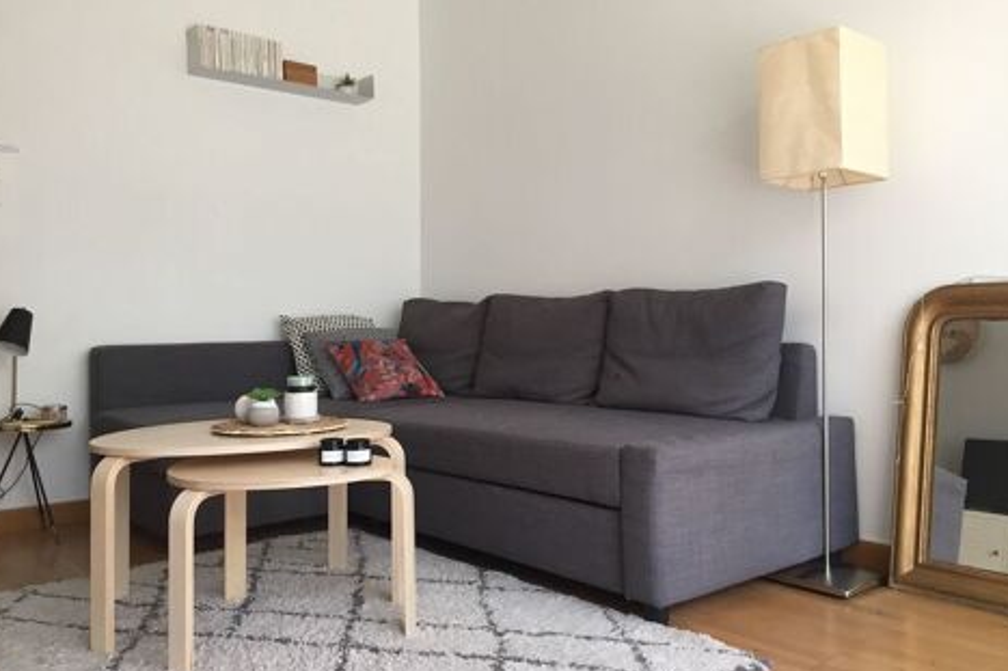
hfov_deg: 60.3
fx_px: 868
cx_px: 503
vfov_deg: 42.3
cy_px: 313
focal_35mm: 31
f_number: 2.2
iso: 50
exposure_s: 1/33
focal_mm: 4.15
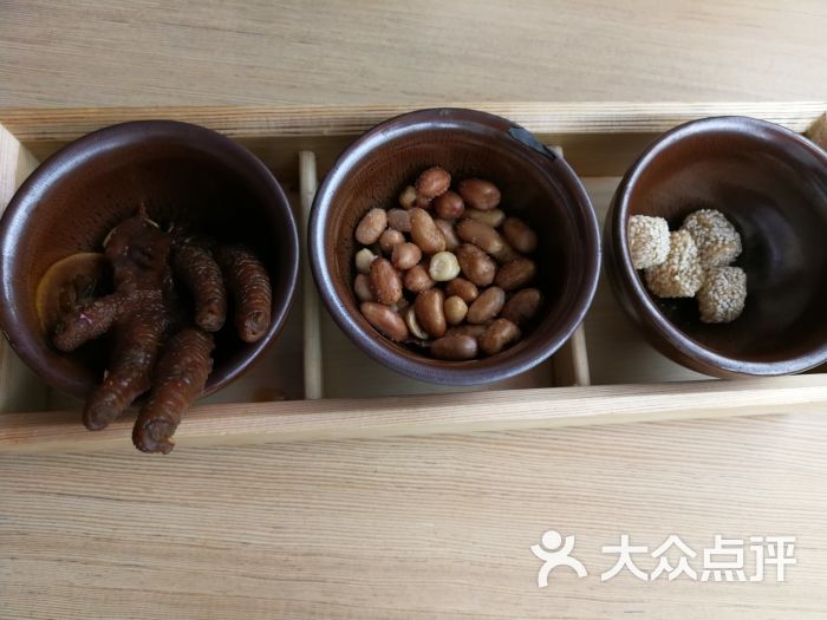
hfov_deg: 65.3
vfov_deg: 51.4
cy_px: 310
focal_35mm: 27
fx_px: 645
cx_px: 414
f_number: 1.8
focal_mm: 3.95
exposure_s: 1/50
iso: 160
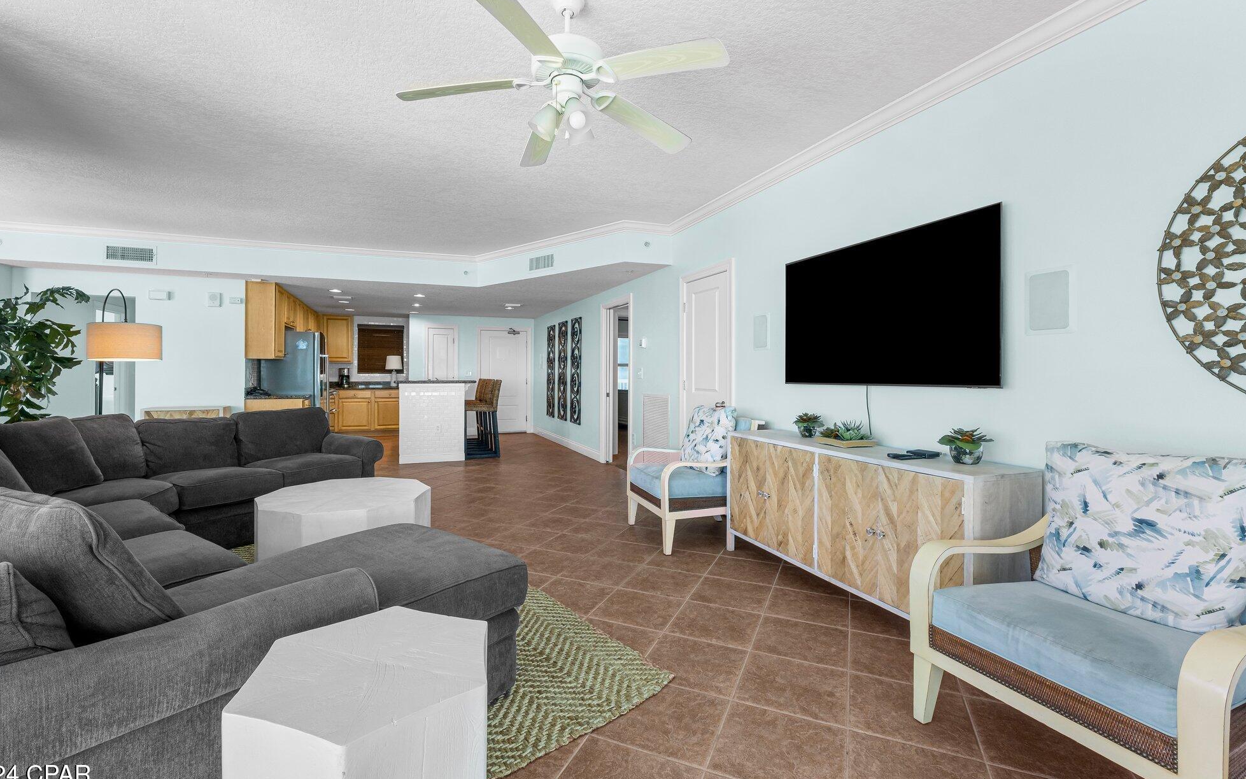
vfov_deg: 71.2
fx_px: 543
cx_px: 596
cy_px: 379
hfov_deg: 97.8
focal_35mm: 16
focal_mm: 10
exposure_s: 1/25
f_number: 9
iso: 400
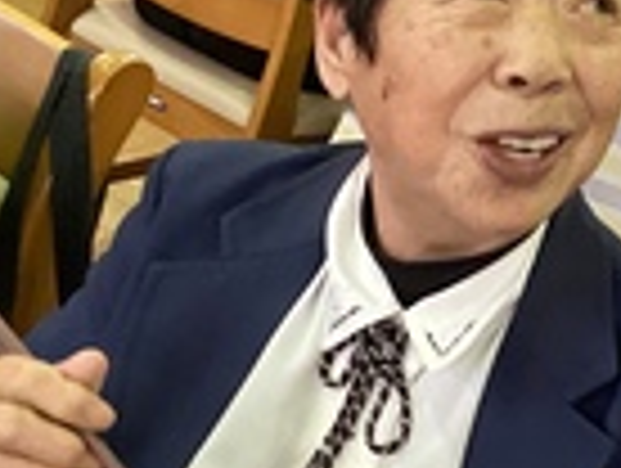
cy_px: 155
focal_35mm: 112
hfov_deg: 16.2
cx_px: 896
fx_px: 2013
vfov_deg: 13.2
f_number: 2.4
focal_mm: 3.3
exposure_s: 1/40
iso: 250
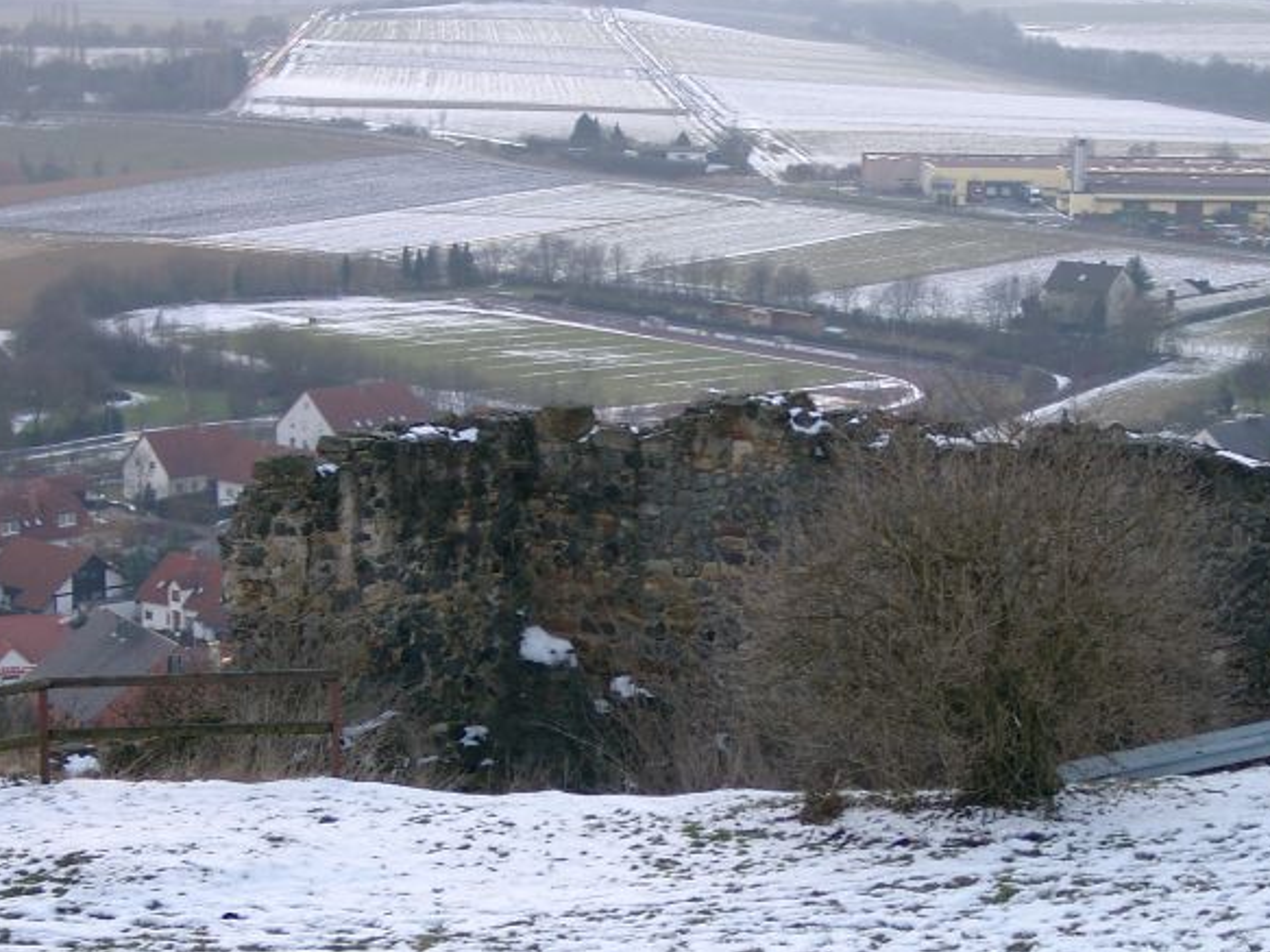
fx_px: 3925
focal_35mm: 107
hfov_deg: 18.3
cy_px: 606
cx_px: 813
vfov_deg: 13.8
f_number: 2
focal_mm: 16.05
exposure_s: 1/41.9
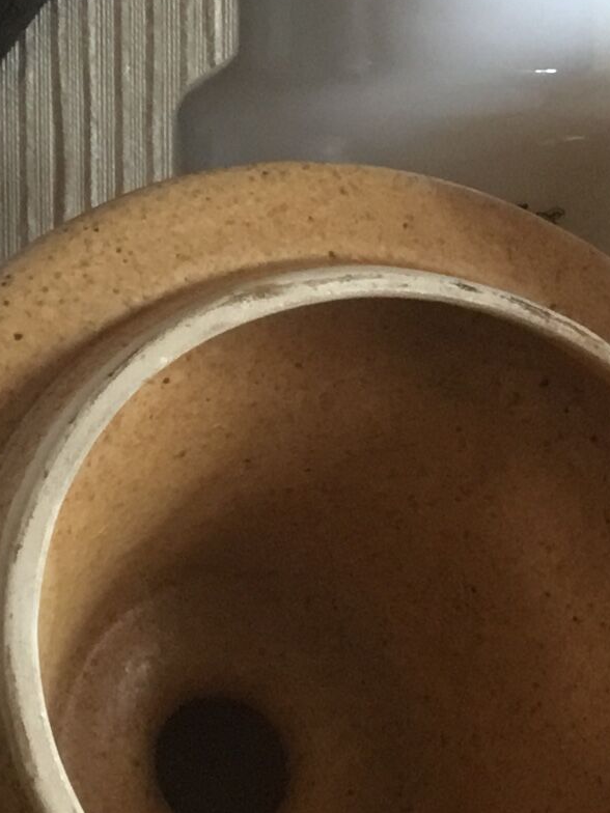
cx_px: 573
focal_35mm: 129
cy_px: 193
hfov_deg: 11.4
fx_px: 3031
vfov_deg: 15.2
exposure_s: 1/33
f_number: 2.4
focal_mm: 3.3
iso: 160
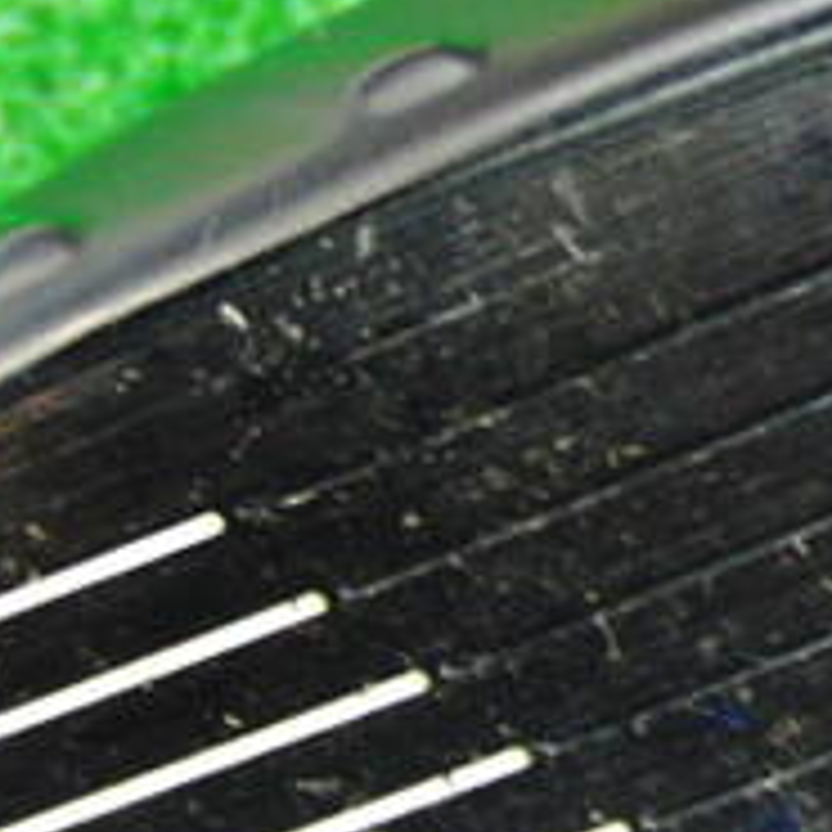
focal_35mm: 113
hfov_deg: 15.0
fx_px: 3073
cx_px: 944
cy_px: 252
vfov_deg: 15.4
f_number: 3.6
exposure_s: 1/10
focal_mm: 6.42
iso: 400
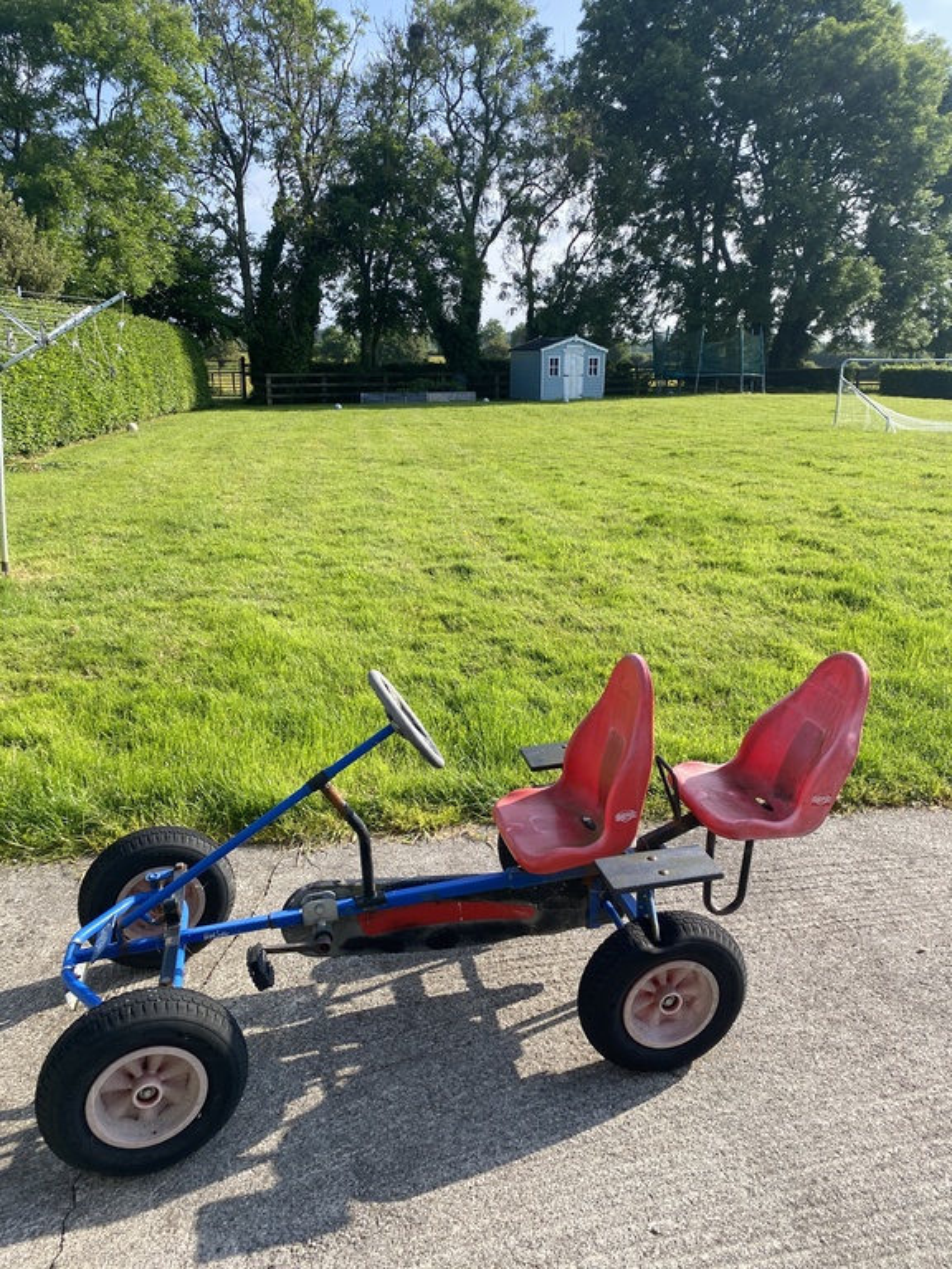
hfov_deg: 53.1
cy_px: 634
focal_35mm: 26
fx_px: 953
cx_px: 476
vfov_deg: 67.3
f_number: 1.8
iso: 32
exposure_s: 1/1147
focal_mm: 4.25
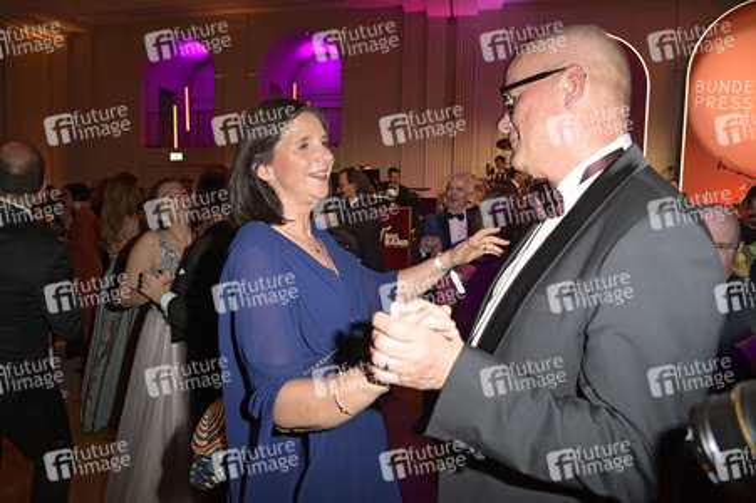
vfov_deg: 53.1
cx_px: 378
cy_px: 252
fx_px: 504
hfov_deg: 73.8
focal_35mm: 24
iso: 1250
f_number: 5
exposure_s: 1/80
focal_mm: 24
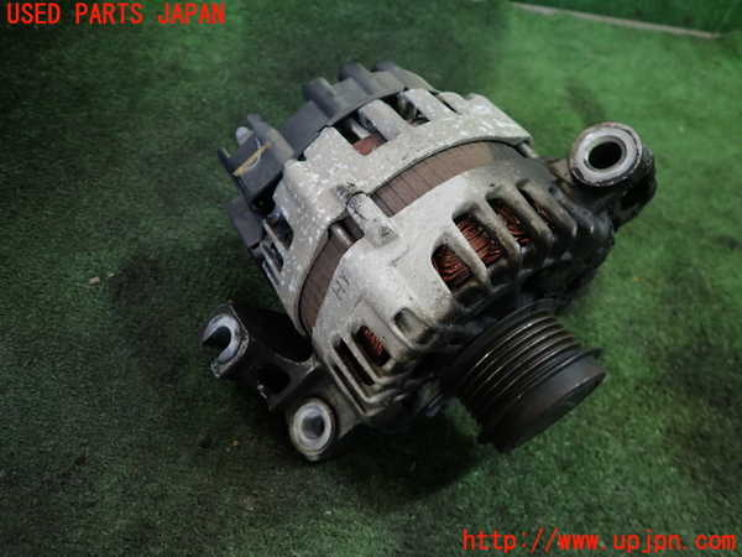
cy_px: 278
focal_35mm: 25
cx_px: 371
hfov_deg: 69.4
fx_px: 536
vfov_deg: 54.9
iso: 200
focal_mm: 4.5
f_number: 2
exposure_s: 1/50
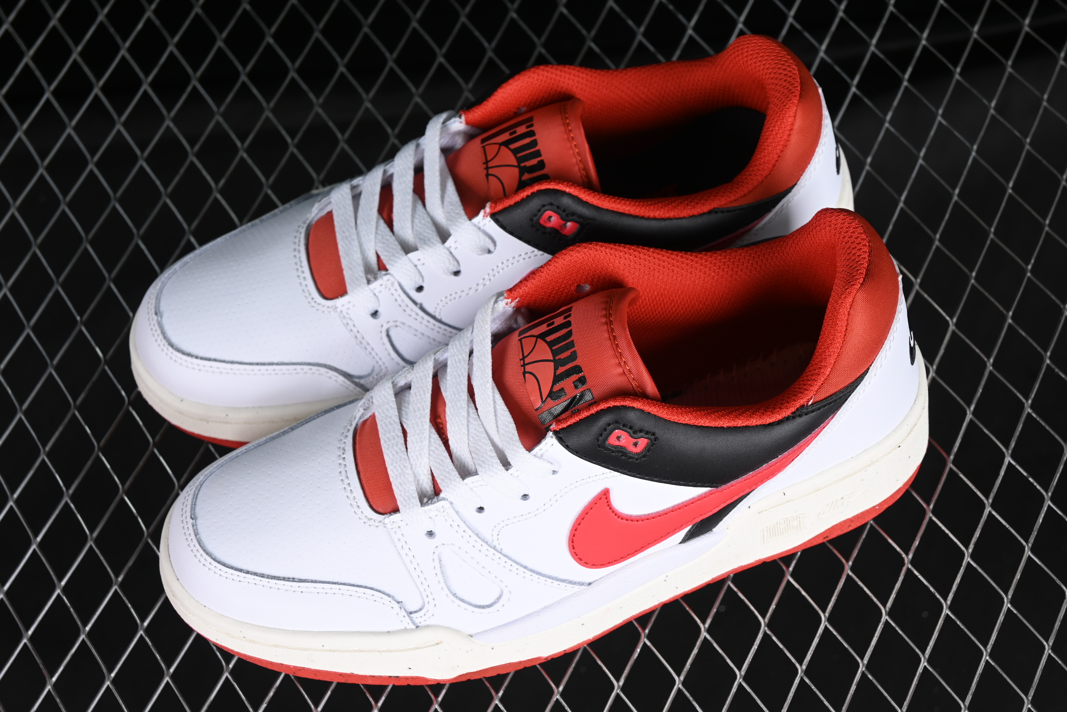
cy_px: 356
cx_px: 534
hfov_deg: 27.0
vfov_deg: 18.2
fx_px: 2223
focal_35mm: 75
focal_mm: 50
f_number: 7.1
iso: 160
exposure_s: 1/80
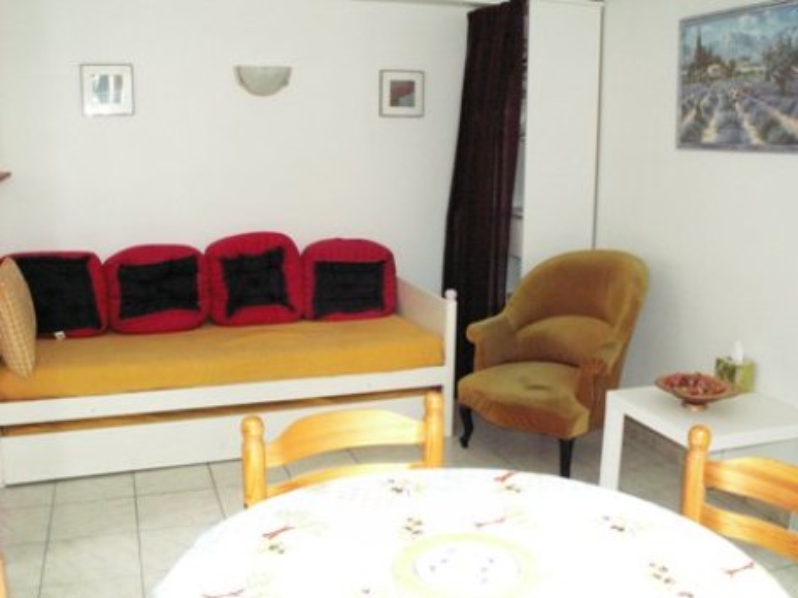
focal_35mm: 35
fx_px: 807
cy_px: 299
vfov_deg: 40.7
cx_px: 399
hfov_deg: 52.6
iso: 320
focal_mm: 5.86
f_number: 2.8
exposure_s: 1/60
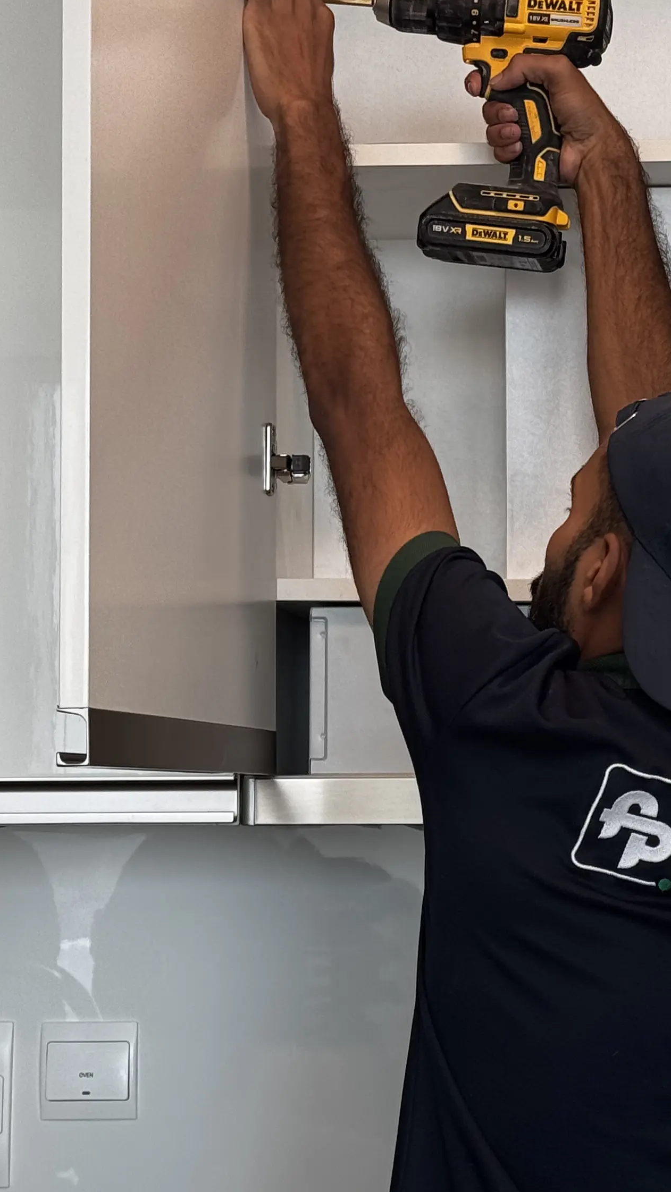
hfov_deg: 12.8
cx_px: 552
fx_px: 2973
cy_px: 627
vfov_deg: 22.7
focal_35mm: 94
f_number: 1.78
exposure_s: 1/137
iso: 50
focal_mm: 6.76
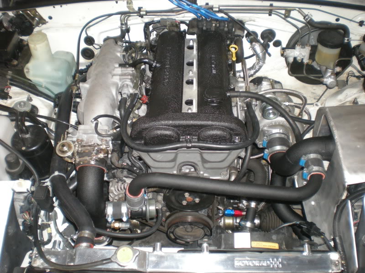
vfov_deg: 37.7
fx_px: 401
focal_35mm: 38
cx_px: 182
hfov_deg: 49.0
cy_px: 136
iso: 161
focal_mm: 6.3
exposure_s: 1/60
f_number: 3.1
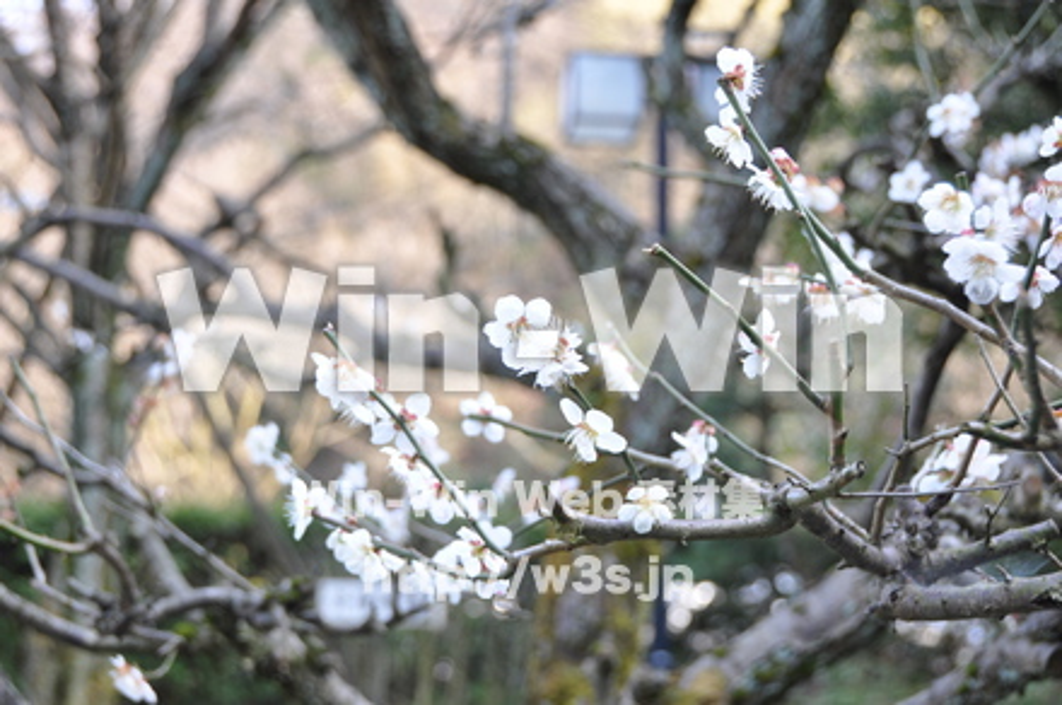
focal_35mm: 57
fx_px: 1679
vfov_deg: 23.7
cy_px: 352
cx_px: 531
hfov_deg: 35.1
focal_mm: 38
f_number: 5.6
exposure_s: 1/125
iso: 400
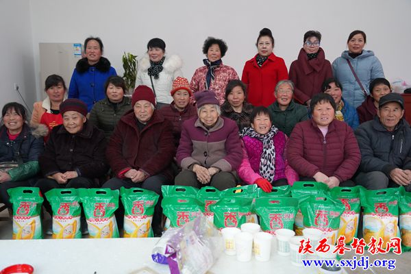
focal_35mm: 31
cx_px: 206
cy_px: 137
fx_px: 354
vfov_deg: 42.3
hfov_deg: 60.3
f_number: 4
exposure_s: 1/160
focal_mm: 31
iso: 6400
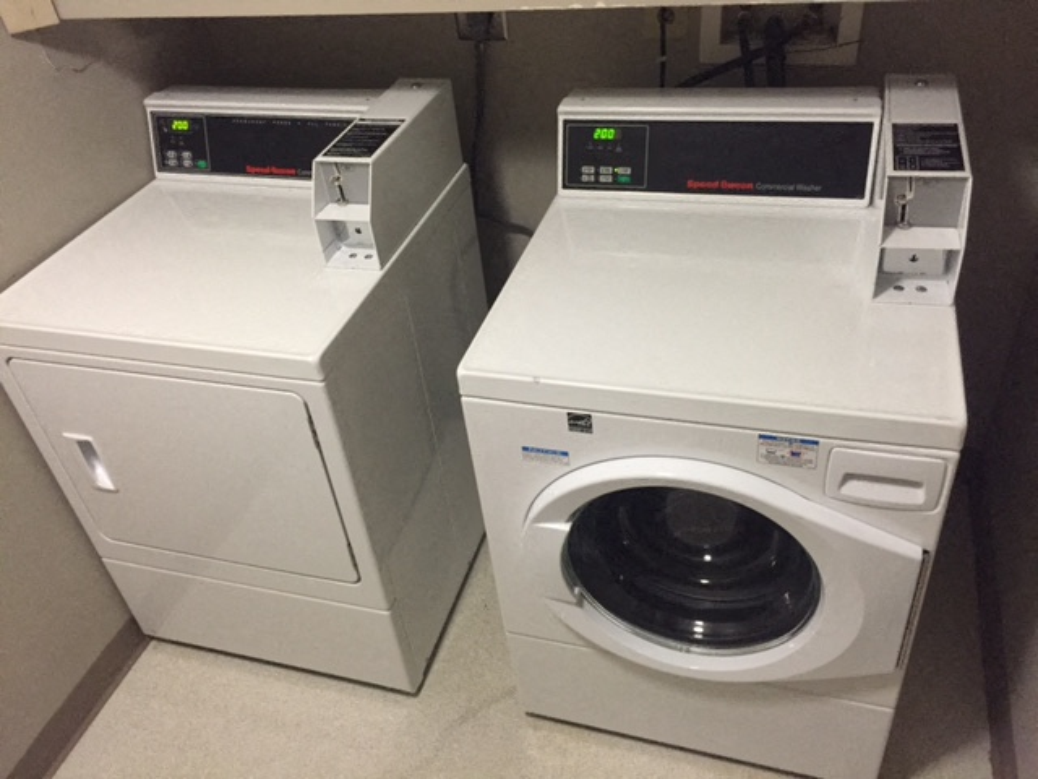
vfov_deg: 48.2
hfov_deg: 61.7
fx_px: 870
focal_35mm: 29
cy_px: 390
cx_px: 519
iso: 250
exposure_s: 1/30
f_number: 2.2
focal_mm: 4.15
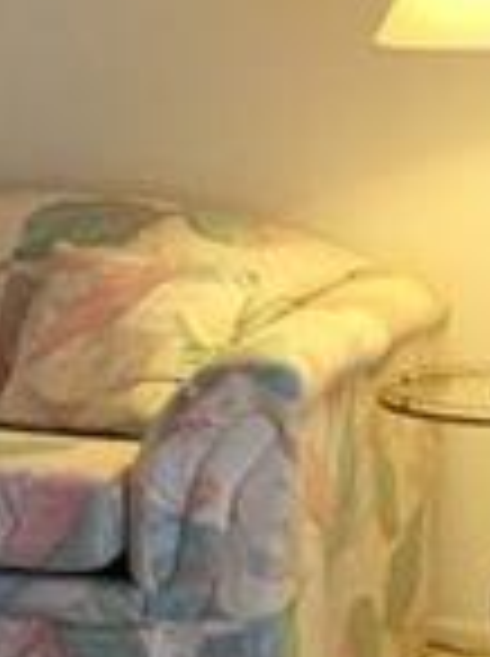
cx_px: -544
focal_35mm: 153
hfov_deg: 9.0
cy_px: 428
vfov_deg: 12.9
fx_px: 2896
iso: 40
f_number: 2.2
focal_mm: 4.15
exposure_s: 1/30
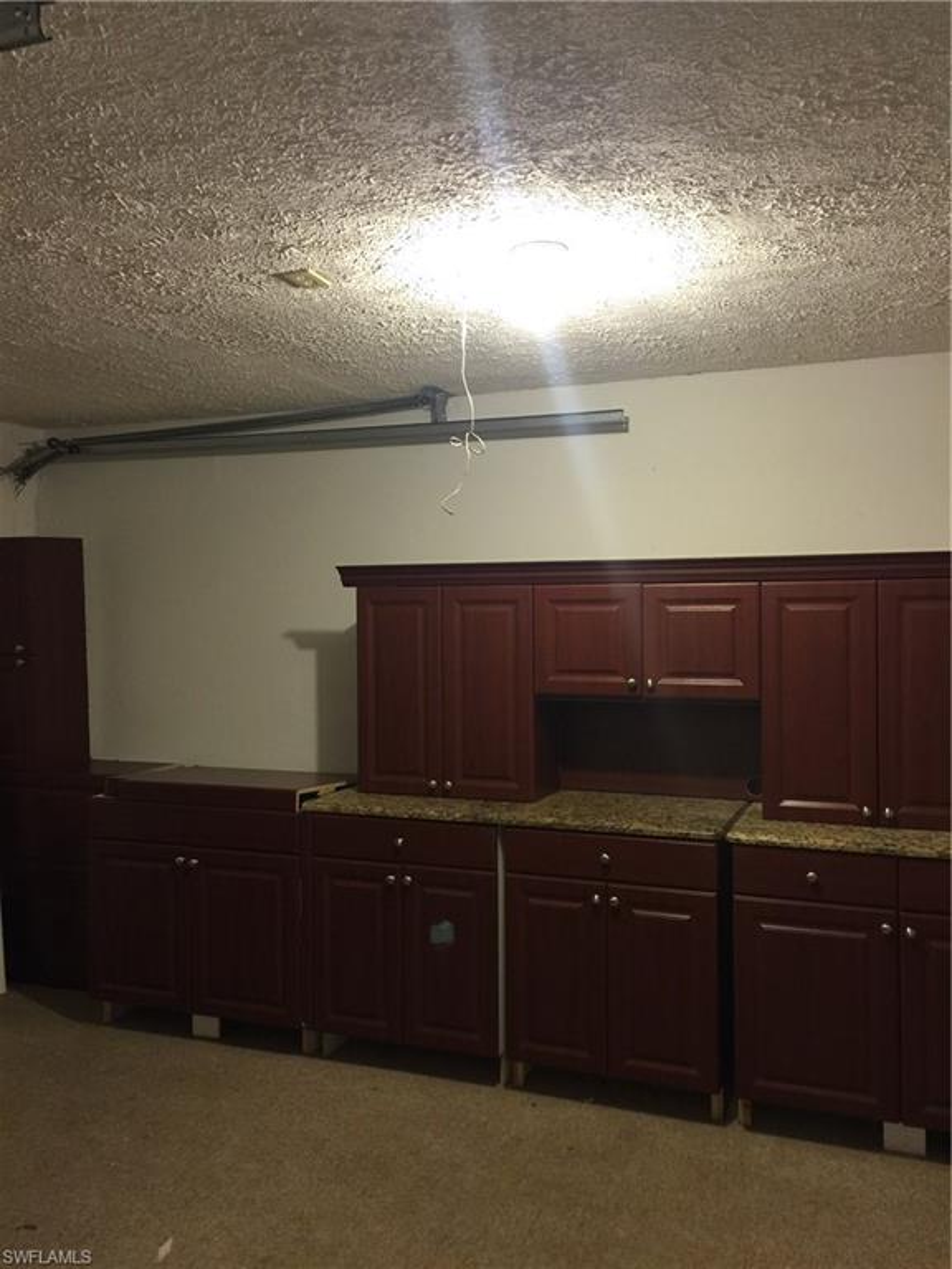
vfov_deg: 61.7
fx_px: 1063
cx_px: 476
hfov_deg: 48.2
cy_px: 634
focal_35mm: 29
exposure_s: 1/15
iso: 100
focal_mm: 4.15
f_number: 2.2
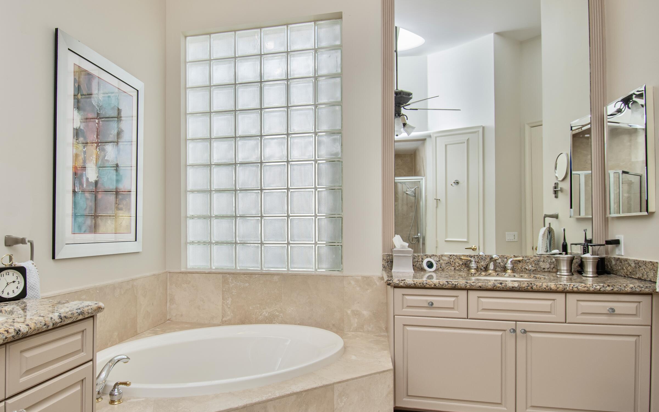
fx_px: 413
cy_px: 227
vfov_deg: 52.9
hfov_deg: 76.1
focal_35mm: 23
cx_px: 258
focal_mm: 12
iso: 180
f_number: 5.6
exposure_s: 1/125
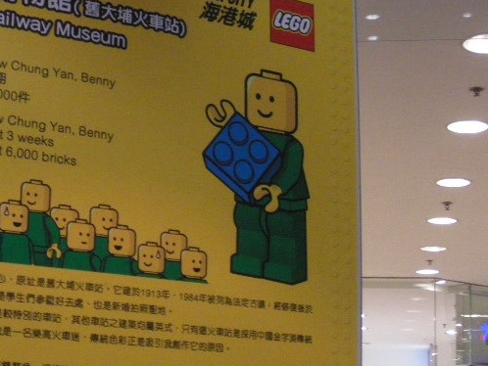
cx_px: 139
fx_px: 1044
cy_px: 295
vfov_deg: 19.7
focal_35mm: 74
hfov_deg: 26.1
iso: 400
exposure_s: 1/100
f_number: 3.5
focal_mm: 6.3
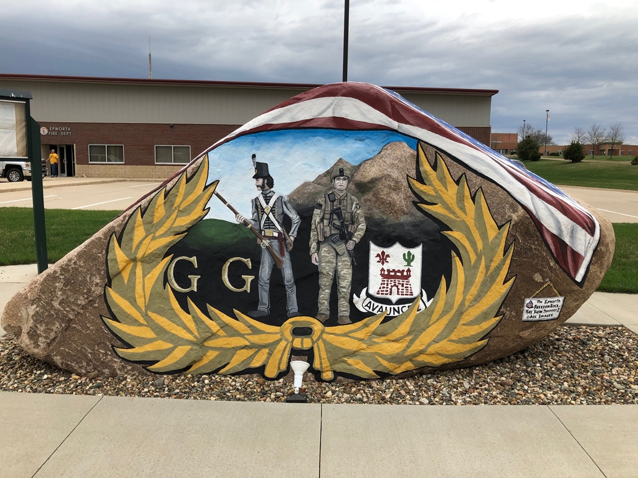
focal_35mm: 28
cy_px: 239
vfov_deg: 49.7
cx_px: 319
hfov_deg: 63.4
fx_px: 516
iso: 20
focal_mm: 3.99
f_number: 1.8
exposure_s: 1/540
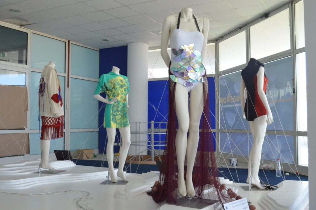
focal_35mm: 42
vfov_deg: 31.7
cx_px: 158
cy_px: 105
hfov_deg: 46.5
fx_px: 368
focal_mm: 28
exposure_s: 1/800
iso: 3200
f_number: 5.6
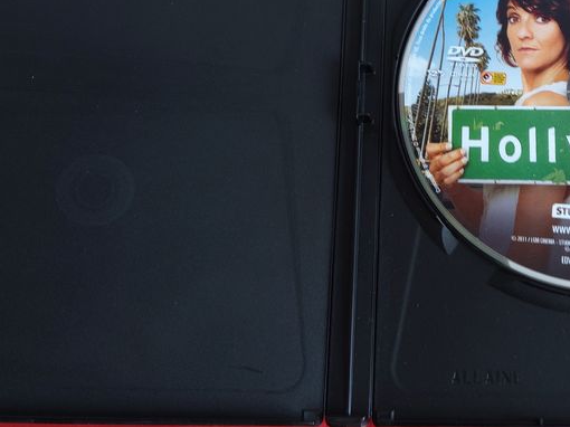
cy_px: 129
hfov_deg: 36.8
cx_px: 416
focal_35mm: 51
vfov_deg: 28.3
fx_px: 839
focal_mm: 3.08
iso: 80
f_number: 2
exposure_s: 1/50
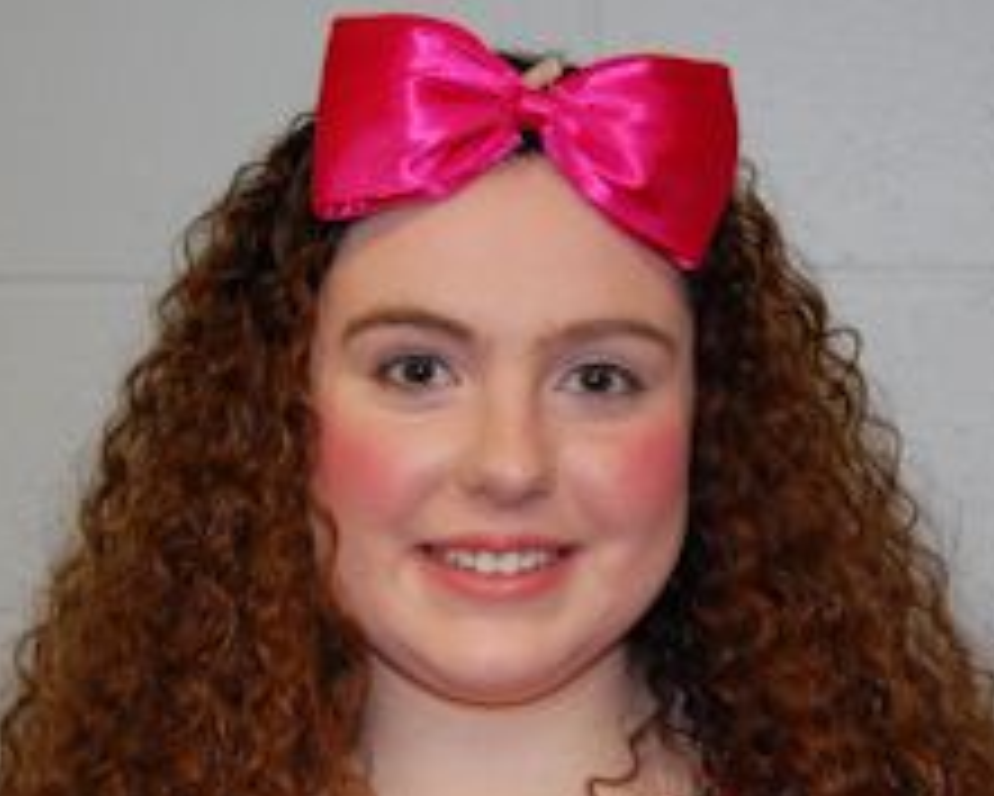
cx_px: 526
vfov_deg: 17.9
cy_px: 488
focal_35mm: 86
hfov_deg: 22.2
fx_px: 2531
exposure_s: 1/60
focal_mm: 30
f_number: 4.2
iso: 400
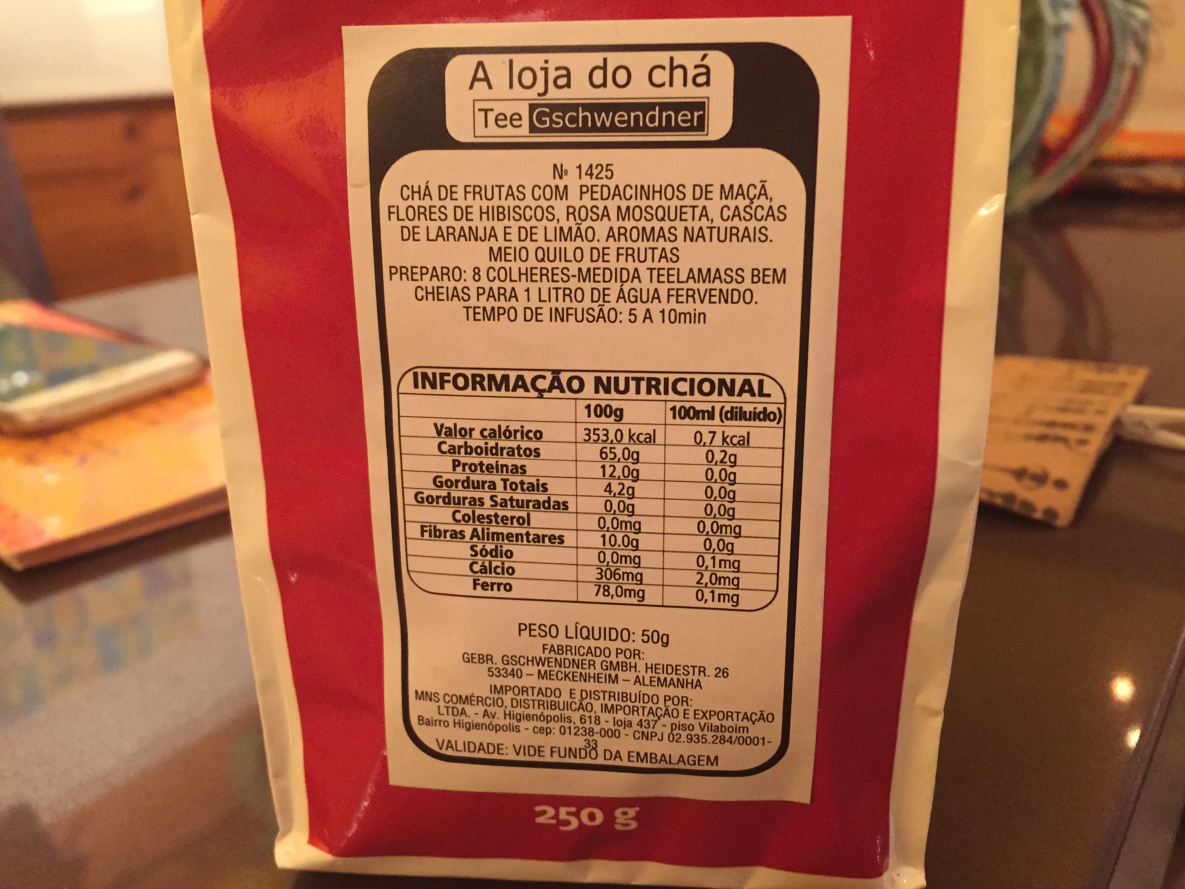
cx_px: 592
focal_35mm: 29
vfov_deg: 48.2
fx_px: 993
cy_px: 444
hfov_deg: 61.7
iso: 250
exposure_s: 1/15
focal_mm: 4.15
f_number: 2.2
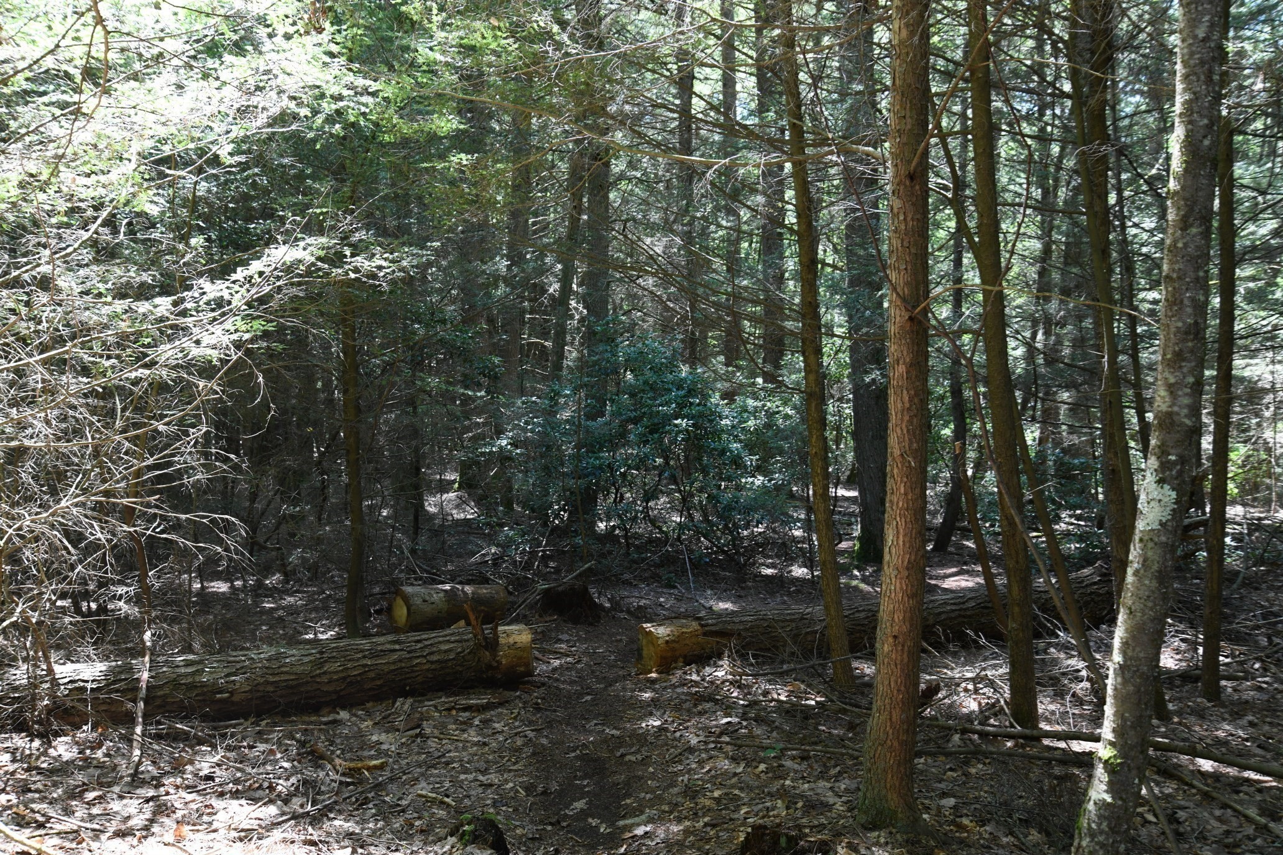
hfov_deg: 54.4
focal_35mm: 35
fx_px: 1247
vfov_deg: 37.9
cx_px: 642
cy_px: 428
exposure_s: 1/80
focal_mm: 35
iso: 1600
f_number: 8
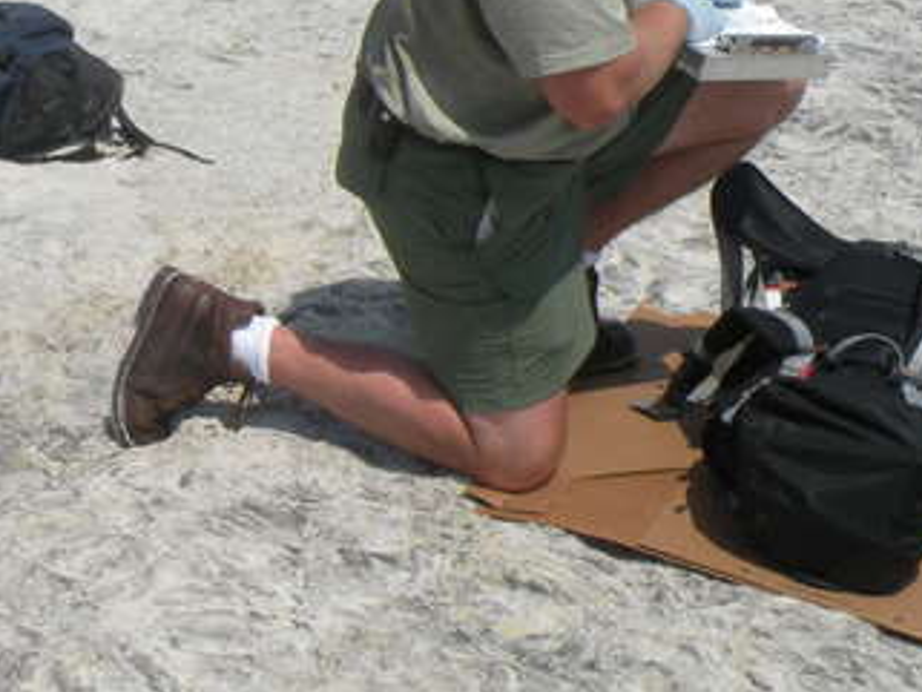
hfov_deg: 23.6
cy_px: -37
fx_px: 2105
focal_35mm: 79
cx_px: -3
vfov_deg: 18.1
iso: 64
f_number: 8
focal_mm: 5.8
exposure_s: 1/337
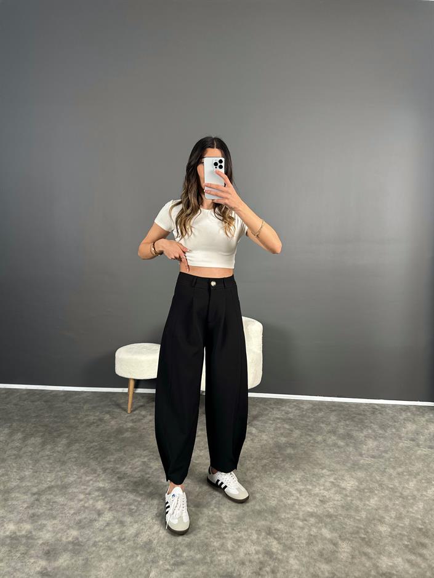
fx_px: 401
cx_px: 217
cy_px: 289
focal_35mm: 24
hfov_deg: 56.8
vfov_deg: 71.6
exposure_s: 1/121
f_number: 1.78
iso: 160
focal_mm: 6.86
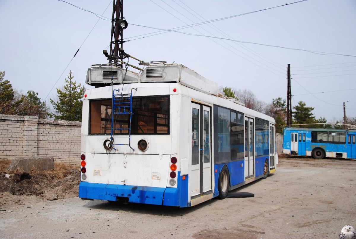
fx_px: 356
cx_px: 178
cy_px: 120
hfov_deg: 53.1
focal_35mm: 36
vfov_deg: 37.0
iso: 100
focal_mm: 24
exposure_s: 1/1000
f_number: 3.8
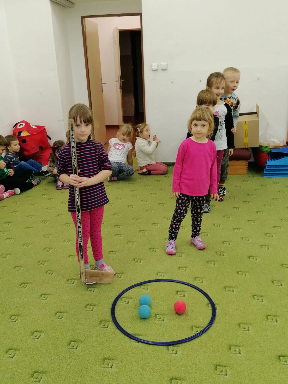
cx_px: 144
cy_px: 192
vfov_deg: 52.6
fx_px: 388
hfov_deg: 40.7
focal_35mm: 35
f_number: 1.8
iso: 125
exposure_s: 1/50
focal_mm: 4.75
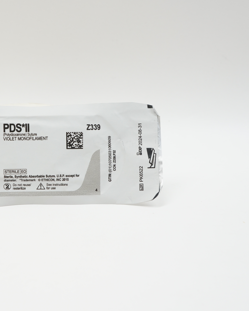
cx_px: 46
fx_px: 525
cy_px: 151
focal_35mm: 57
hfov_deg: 26.1
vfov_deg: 33.0
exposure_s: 1/50
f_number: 6.3
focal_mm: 26
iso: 400
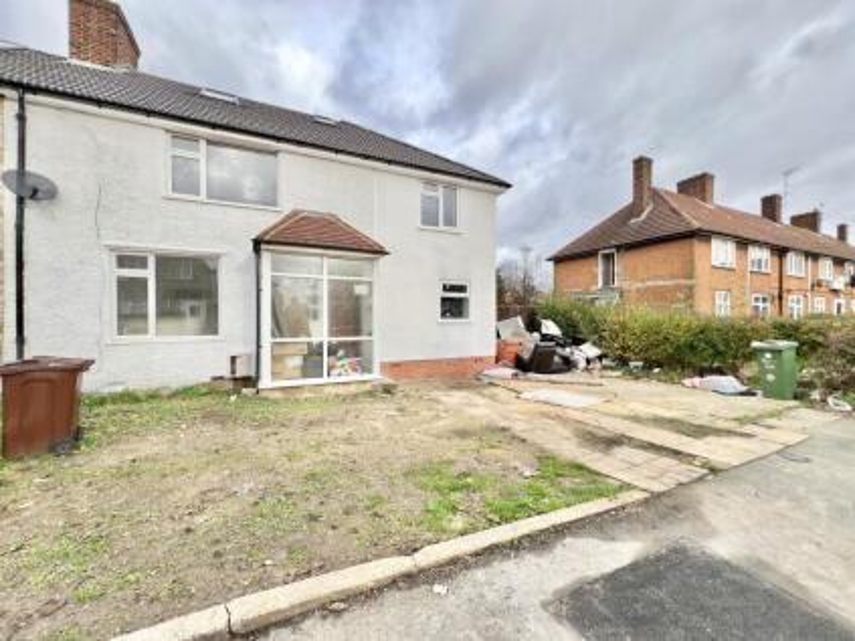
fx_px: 321
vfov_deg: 89.9
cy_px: 320
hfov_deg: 106.2
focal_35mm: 13
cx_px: 428
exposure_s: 1/199
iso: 32
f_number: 1.8
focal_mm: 1.57
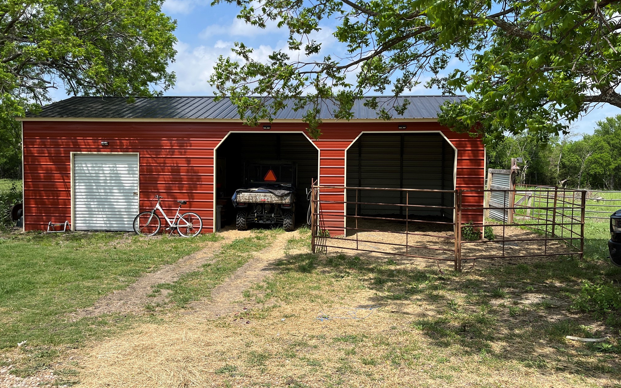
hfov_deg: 66.5
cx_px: 309
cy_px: 181
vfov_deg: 44.5
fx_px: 474
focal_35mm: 28
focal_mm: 5.1
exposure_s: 1/3135
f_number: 1.6
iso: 50
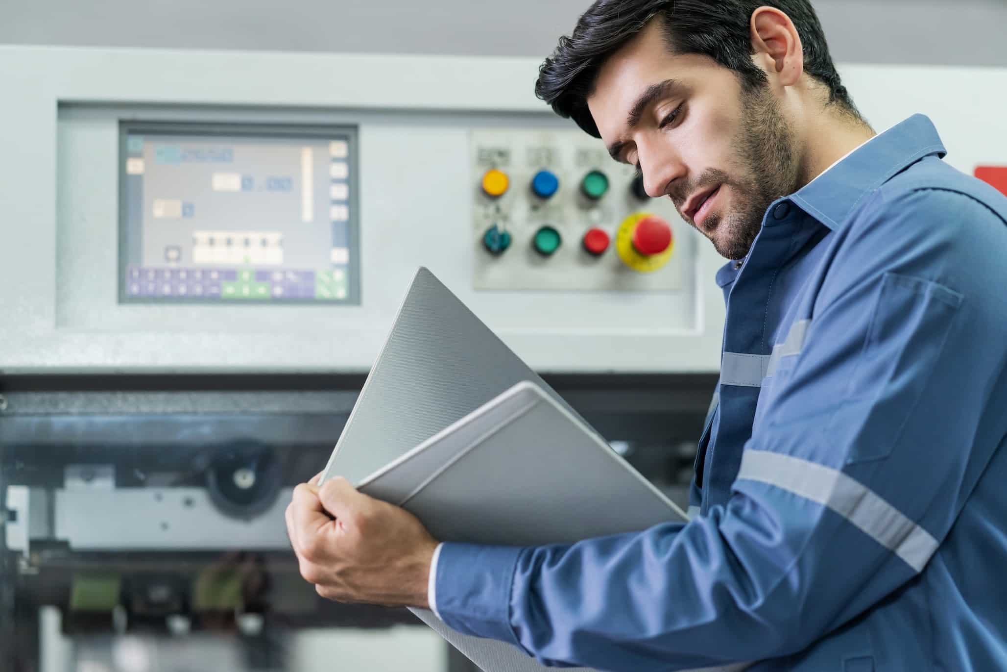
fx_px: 2378
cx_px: 504
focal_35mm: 85
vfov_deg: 16.1
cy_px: 336
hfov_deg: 23.9
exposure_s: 1/400
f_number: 2.8
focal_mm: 85
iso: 800
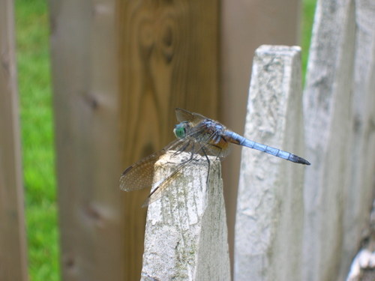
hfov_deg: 19.3
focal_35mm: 102
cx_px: 188
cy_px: 140
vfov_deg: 14.5
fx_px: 1105
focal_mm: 17.1
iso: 50
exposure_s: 1/40
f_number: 4.9
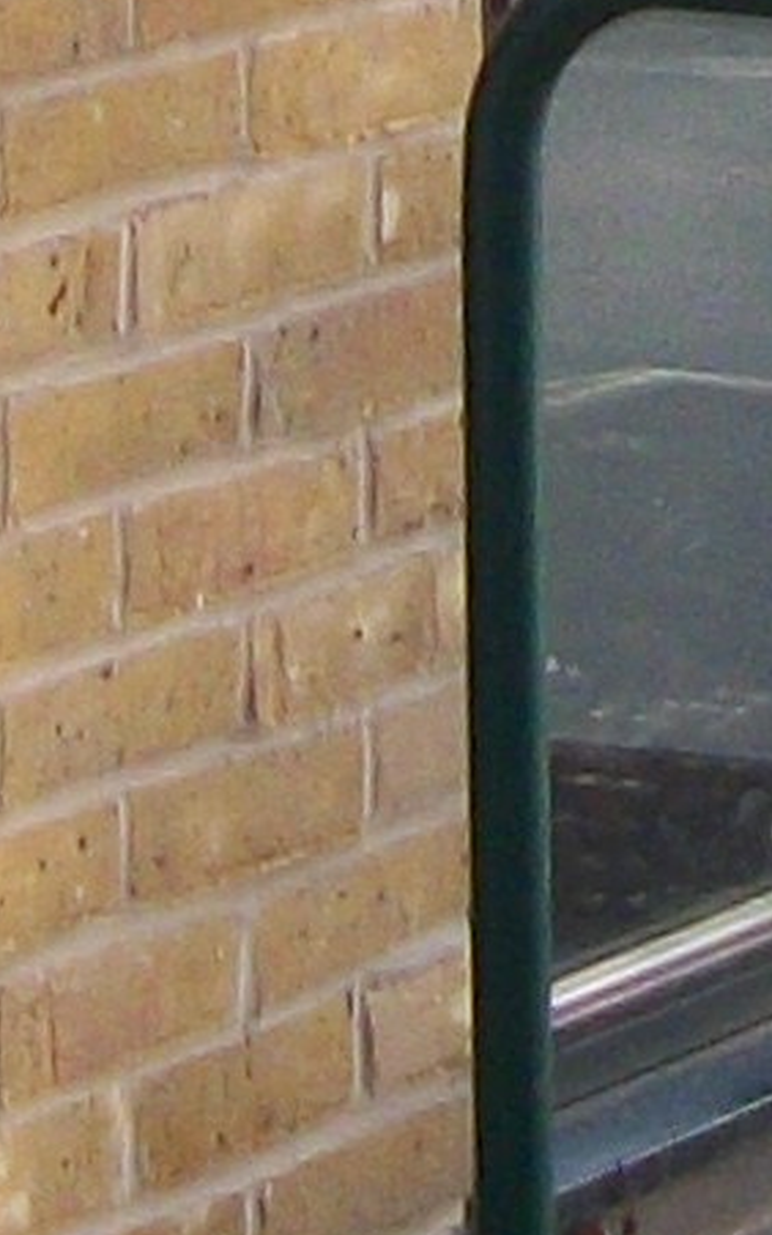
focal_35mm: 301
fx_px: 10129
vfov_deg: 6.6
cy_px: -1629
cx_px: 1960
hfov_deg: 4.3
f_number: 2.9
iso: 80
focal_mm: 5.7
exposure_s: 1/250
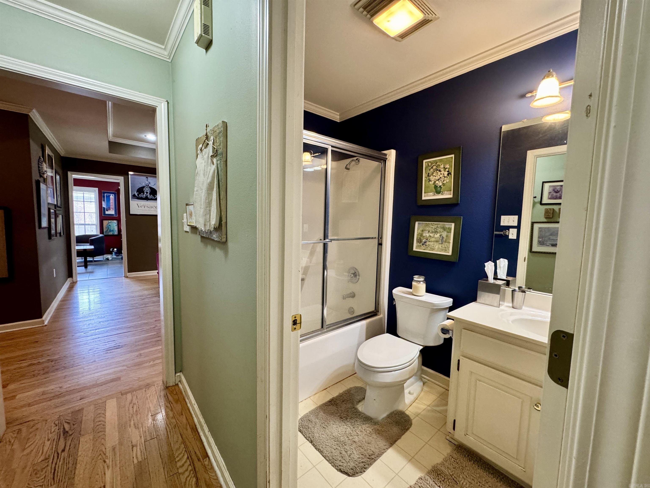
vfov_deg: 85.7
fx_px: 263
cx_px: 325
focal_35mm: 14
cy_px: 244
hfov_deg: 102.1
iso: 320
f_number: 2.2
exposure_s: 1/60
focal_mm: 2.22
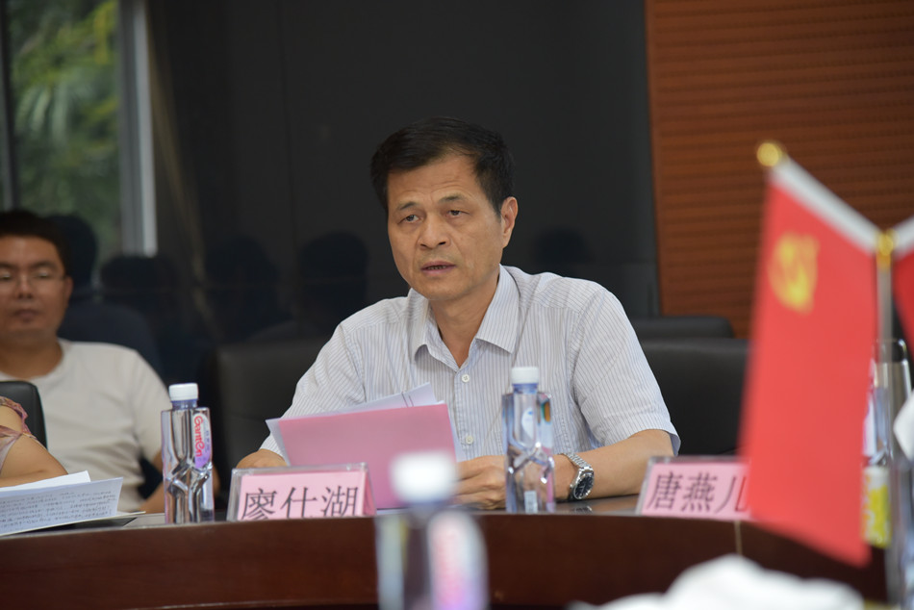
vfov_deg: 11.4
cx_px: 457
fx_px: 3047
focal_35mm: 120
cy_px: 305
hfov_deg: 17.1
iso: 1600
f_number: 4
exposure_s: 1/125
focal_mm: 120
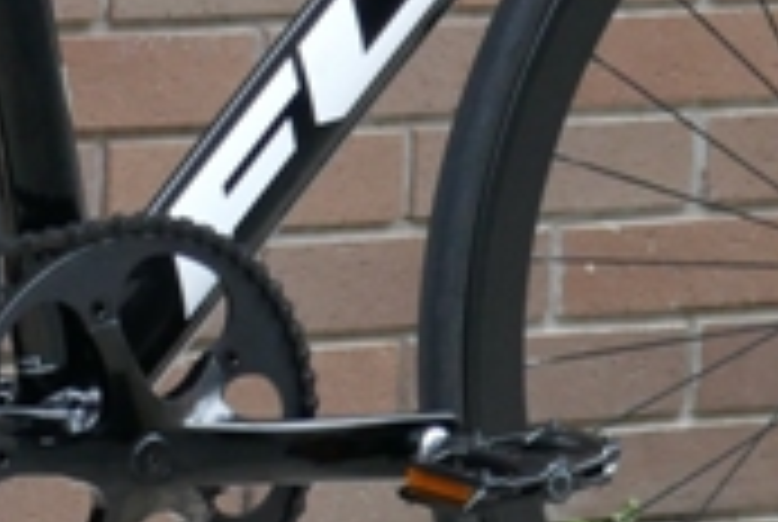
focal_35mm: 286
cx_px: -63
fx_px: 6191
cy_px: 74
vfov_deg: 4.8
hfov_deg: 7.2
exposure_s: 1/80
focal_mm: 22.6
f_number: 4.4
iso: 500
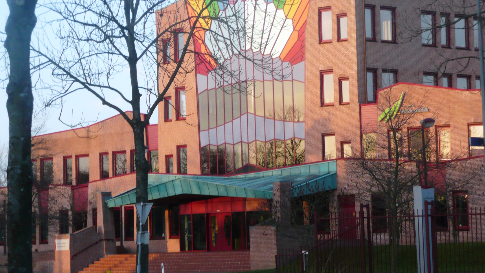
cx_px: 242
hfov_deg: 17.4
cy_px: 111
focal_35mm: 123
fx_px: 1582
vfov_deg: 9.9
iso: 200
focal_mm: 18.4
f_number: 4.7
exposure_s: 1/125
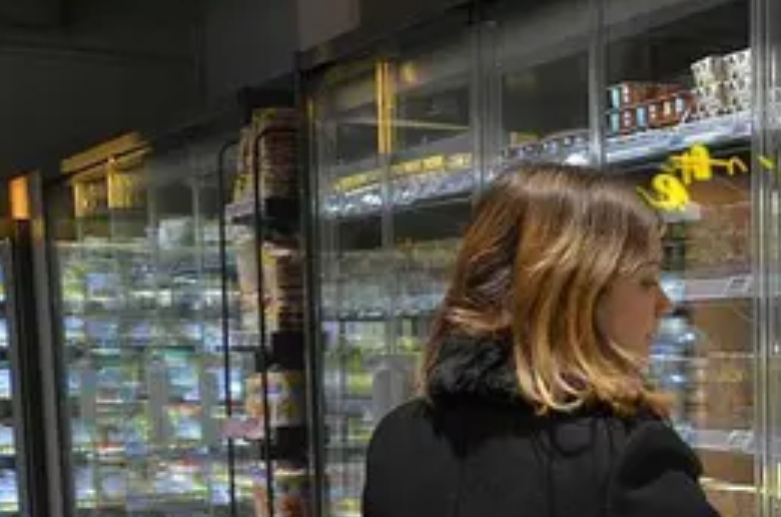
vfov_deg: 15.0
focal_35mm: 89
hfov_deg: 21.0
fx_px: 1926
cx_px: 991
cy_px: 514
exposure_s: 1/60
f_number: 3.8
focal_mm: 22
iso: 320
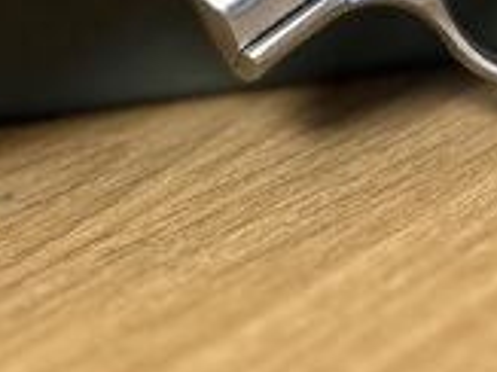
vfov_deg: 10.4
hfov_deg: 14.7
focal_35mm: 133
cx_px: 438
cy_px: -319
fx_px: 1908
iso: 125
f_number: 1.5
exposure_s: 1/50
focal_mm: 5.7
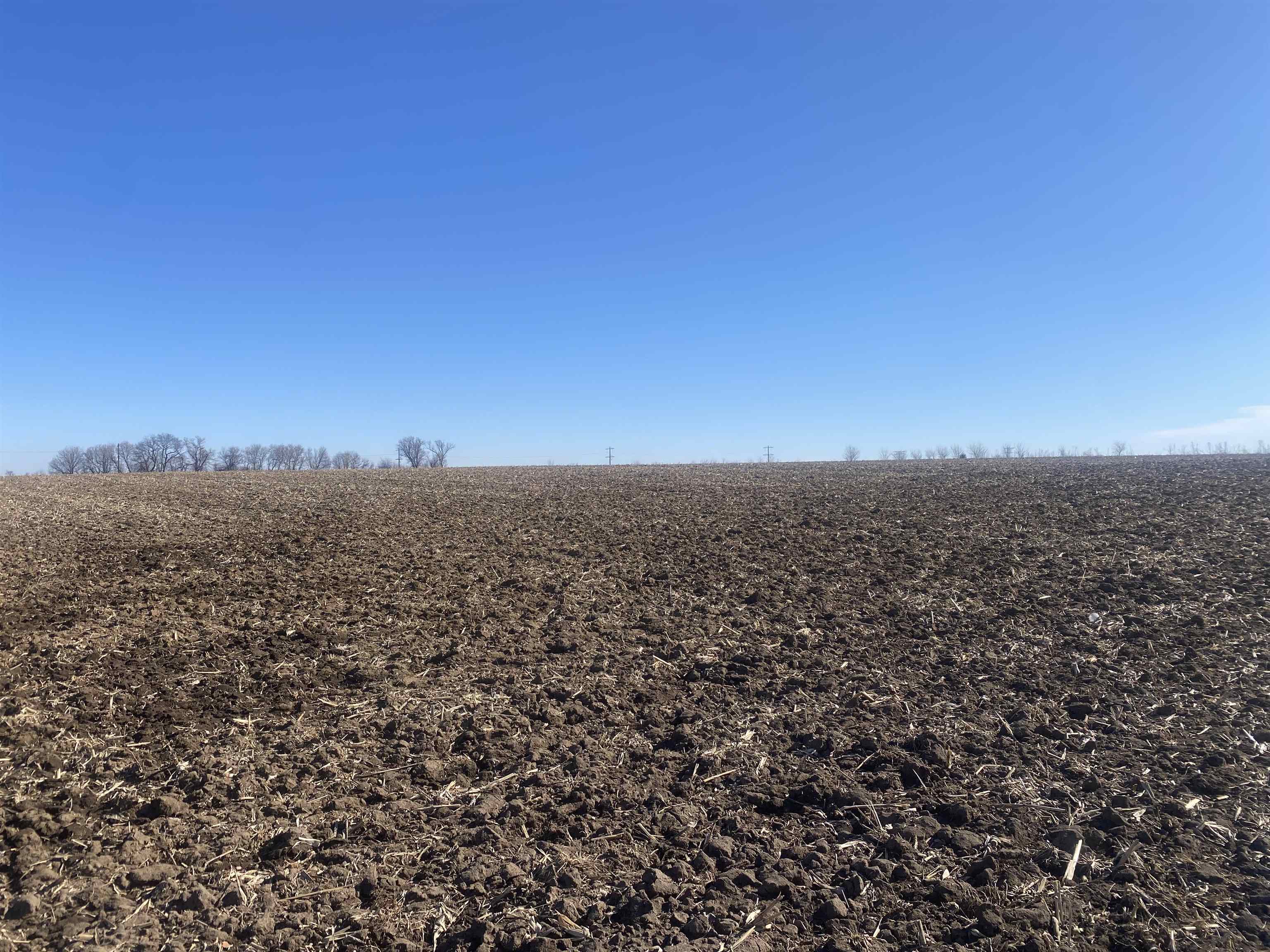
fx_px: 954
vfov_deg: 53.1
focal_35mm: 26
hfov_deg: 67.3
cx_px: 635
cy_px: 476
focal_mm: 4.25
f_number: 1.8
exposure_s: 1/3610
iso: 32
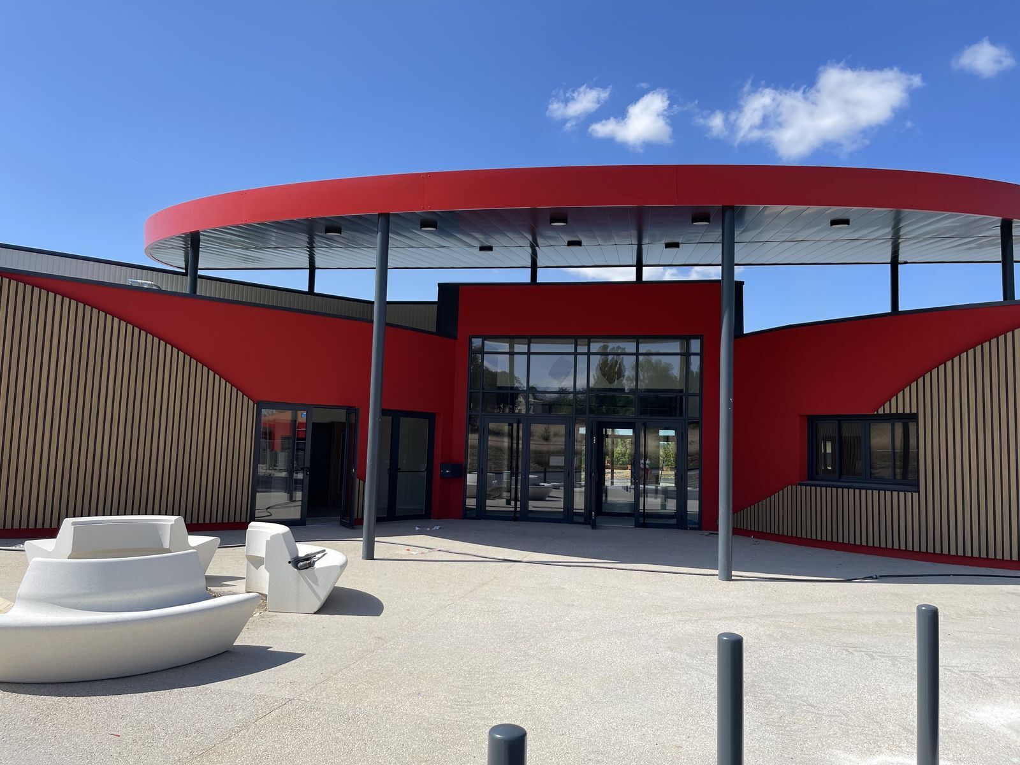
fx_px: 766
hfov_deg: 67.3
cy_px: 382
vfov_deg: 53.1
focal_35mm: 26
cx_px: 510
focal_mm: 5.1
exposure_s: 1/3344
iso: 32
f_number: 1.6
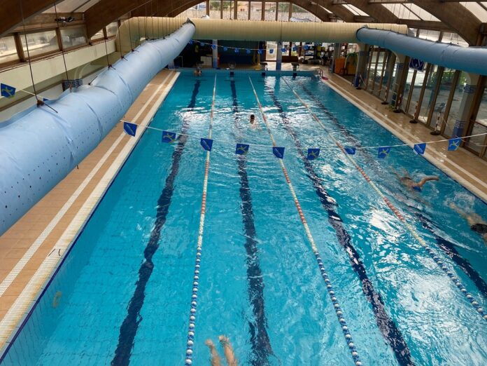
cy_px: 183
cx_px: 244
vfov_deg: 53.1
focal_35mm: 26
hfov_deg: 67.3
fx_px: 366
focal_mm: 4.25
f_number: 1.8
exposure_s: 1/352
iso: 32
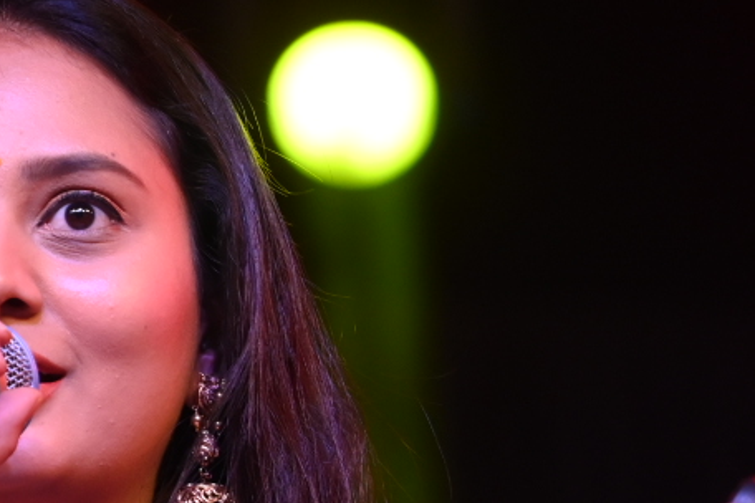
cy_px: 616
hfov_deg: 4.8
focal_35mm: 426
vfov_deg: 3.2
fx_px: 8933
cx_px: 151
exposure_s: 1/640
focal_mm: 120
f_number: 4
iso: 1250
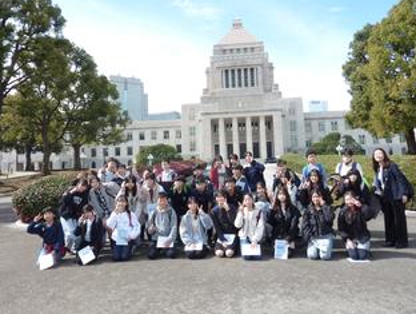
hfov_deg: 63.4
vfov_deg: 49.8
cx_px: 212
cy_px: 146
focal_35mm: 28
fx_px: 337
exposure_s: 1/250
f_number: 4
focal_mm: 4.1
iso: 80
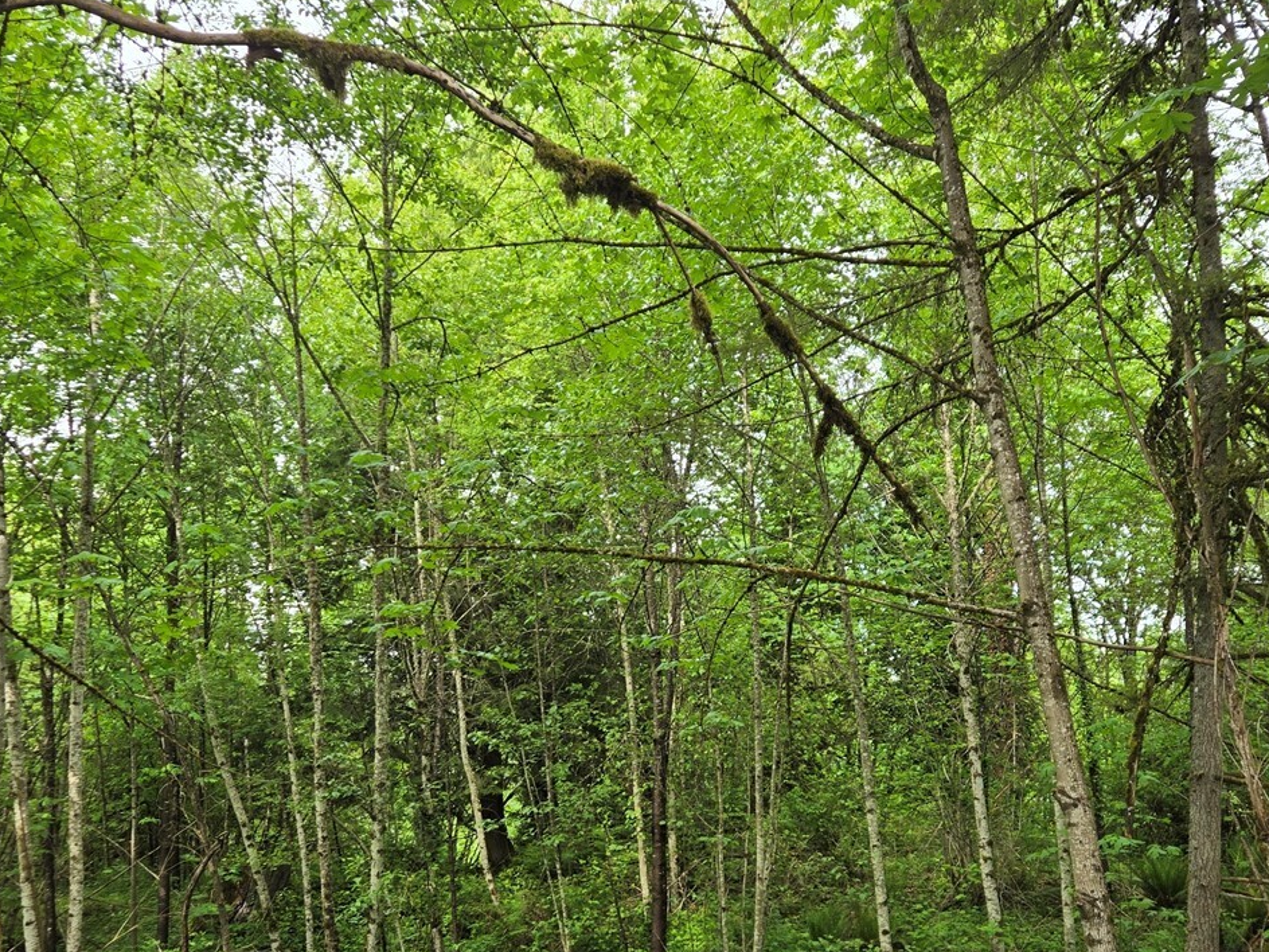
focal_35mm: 39
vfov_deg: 36.4
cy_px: 648
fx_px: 1430
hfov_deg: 47.9
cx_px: 616
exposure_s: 1/294
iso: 25
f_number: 1.8
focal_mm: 5.4
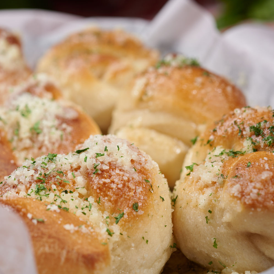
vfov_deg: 22.5
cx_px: 96
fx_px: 690
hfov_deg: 22.4
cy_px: 137
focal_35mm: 77
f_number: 7.1
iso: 160
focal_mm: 60
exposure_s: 1/200
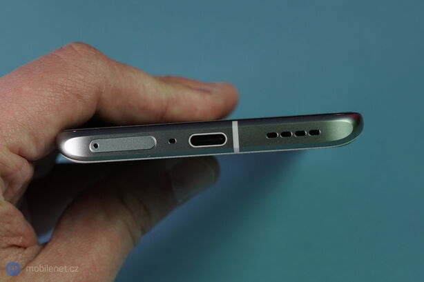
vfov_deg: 28.1
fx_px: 565
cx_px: 212
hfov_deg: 41.1
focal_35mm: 48
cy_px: 141
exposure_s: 1/160
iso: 800
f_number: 6.3
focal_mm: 48
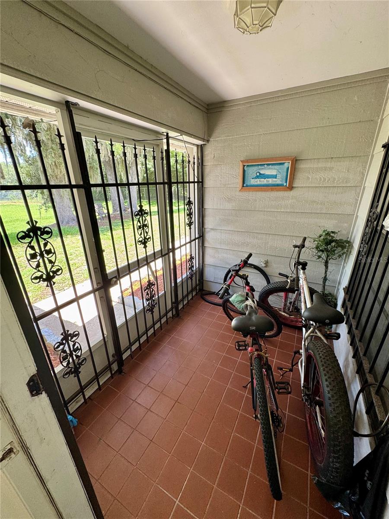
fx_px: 210
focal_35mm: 14
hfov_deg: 85.7
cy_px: 260
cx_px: 194
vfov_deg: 102.1
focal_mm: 2.22
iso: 125
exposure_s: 1/99
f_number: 2.2
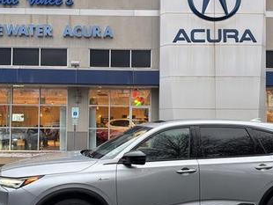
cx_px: 134
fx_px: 308
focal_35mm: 39
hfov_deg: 47.8
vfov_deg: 36.8
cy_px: 115
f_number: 1.78
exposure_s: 1/115
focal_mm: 6.76
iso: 200
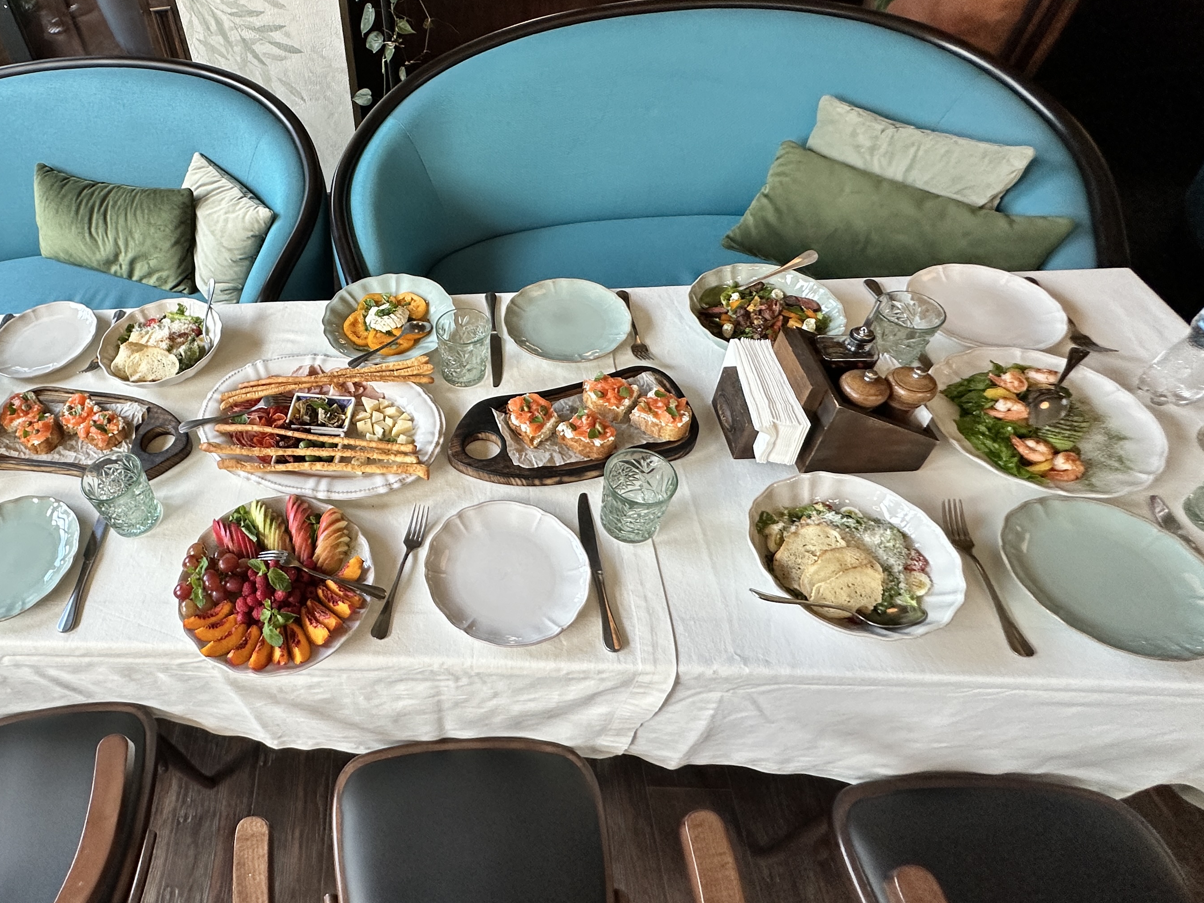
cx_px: 355
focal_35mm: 21
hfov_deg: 75.2
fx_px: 730
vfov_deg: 63.3
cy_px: 399
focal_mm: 2.22
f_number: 2.2
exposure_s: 1/99
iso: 160
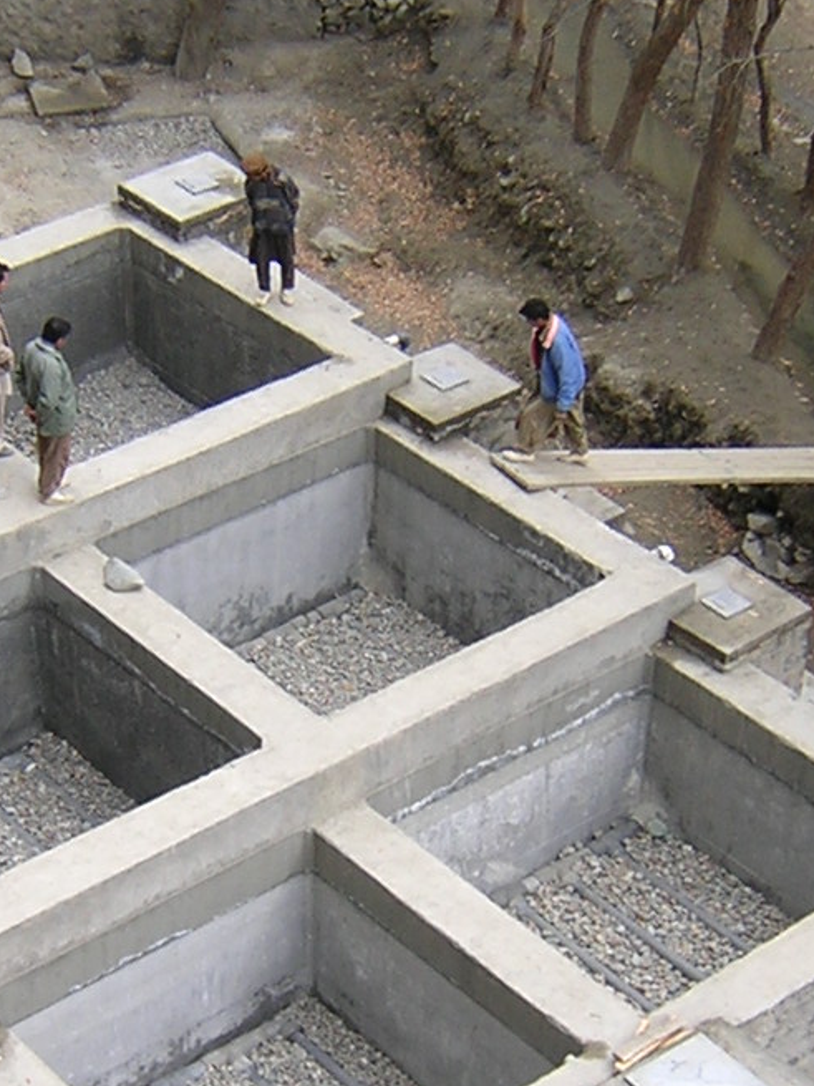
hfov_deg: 16.7
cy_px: 678
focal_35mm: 88
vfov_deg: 22.2
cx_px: 234
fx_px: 2760
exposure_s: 1/237
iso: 100
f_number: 2.6
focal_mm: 4.7
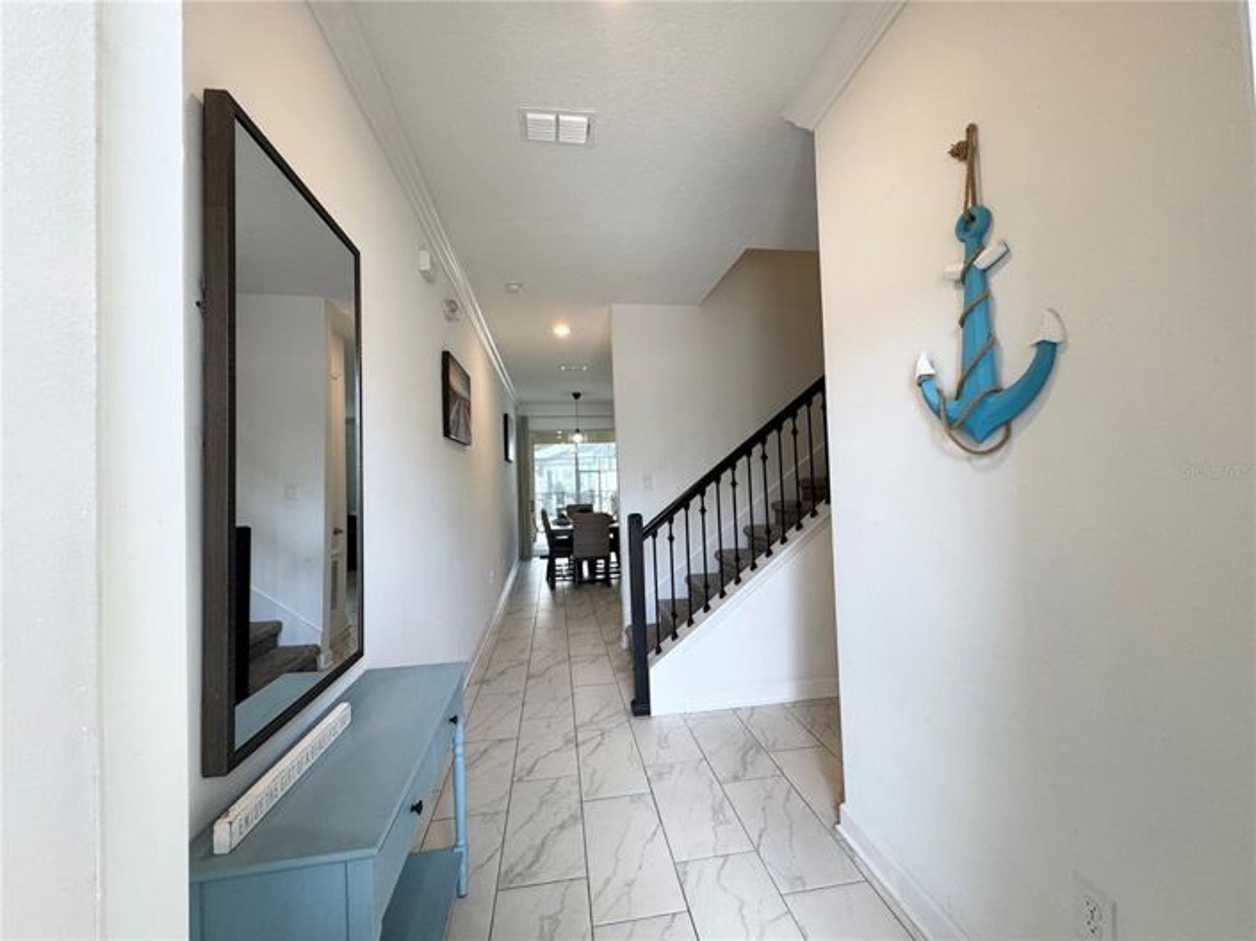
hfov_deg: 102.1
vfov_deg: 85.6
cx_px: 628
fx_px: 508
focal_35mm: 14
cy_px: 470
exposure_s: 1/120
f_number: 2.2
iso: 125
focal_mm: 2.22
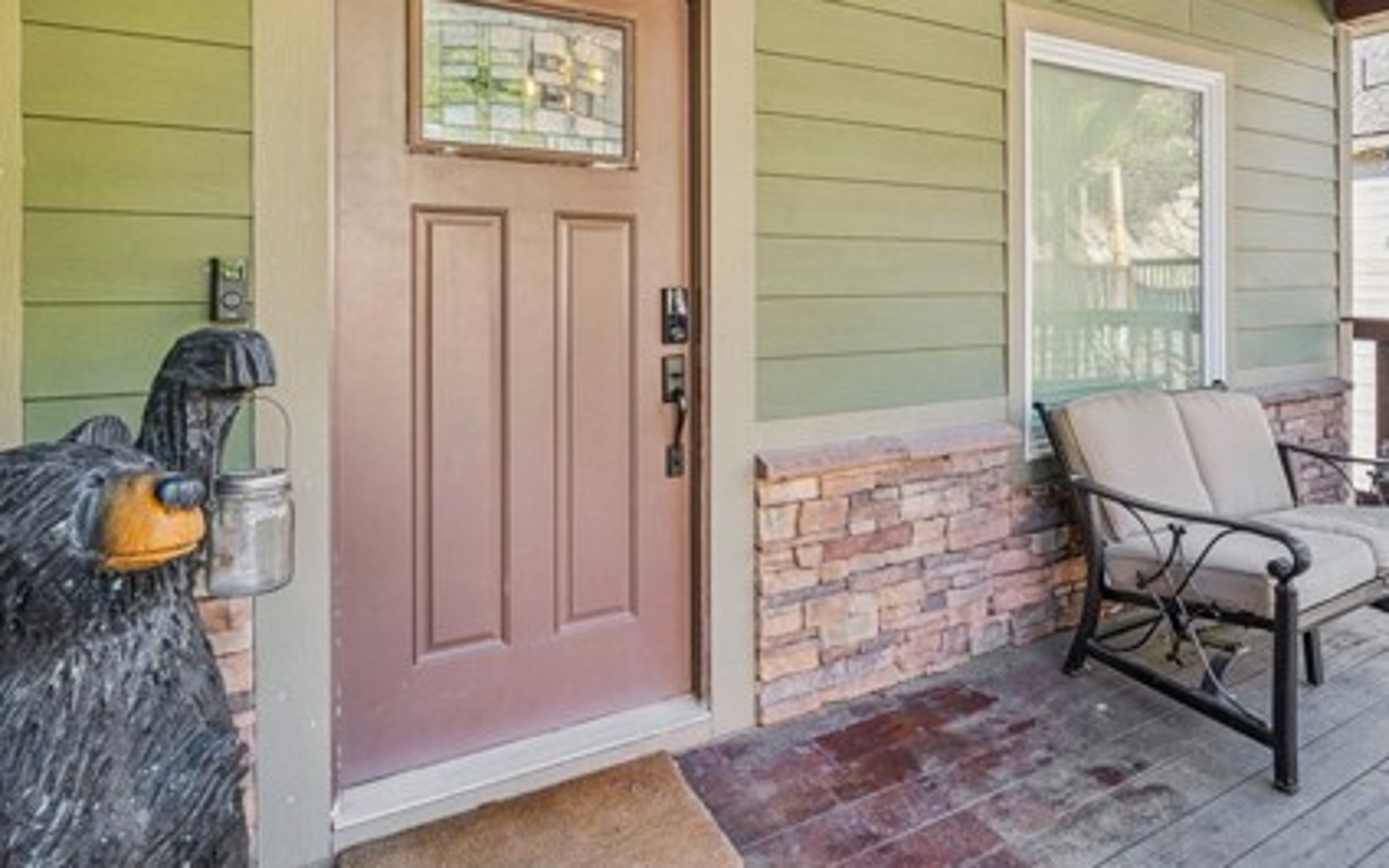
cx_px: 770
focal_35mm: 20
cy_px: 272
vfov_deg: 58.0
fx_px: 757
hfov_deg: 84.8
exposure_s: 1/25
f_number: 8
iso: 400
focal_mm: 13
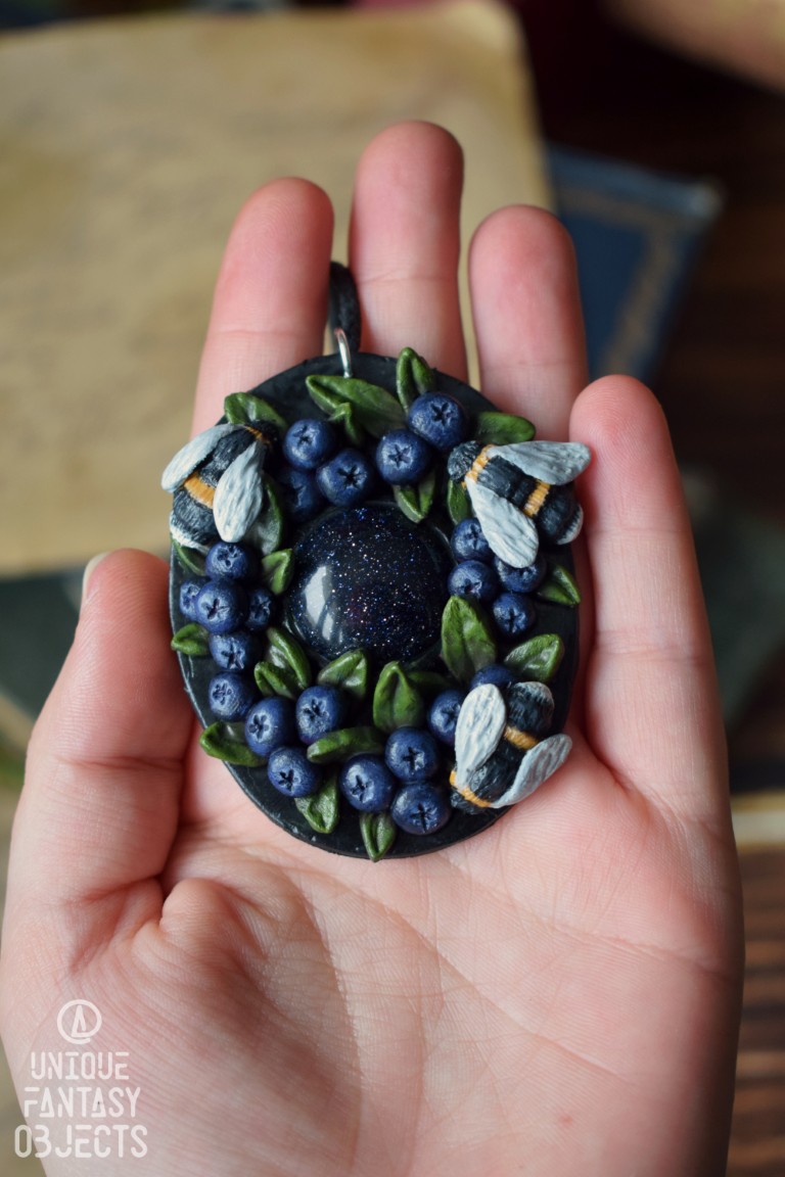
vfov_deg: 31.9
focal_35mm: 63
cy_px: 588
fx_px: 2060
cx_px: 392
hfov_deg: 21.6
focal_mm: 42
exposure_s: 1/60
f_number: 5
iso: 900
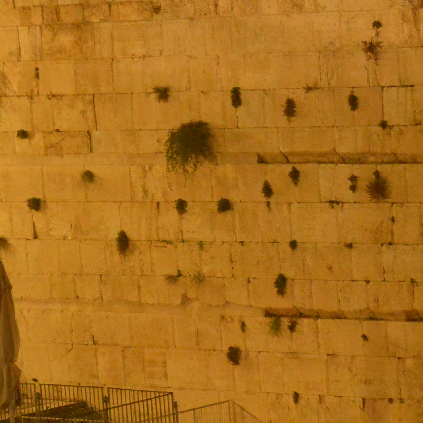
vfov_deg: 10.5
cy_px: 388
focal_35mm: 165
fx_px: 2281
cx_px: 742
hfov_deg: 10.1
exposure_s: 1/60
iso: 5000
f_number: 4
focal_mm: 50
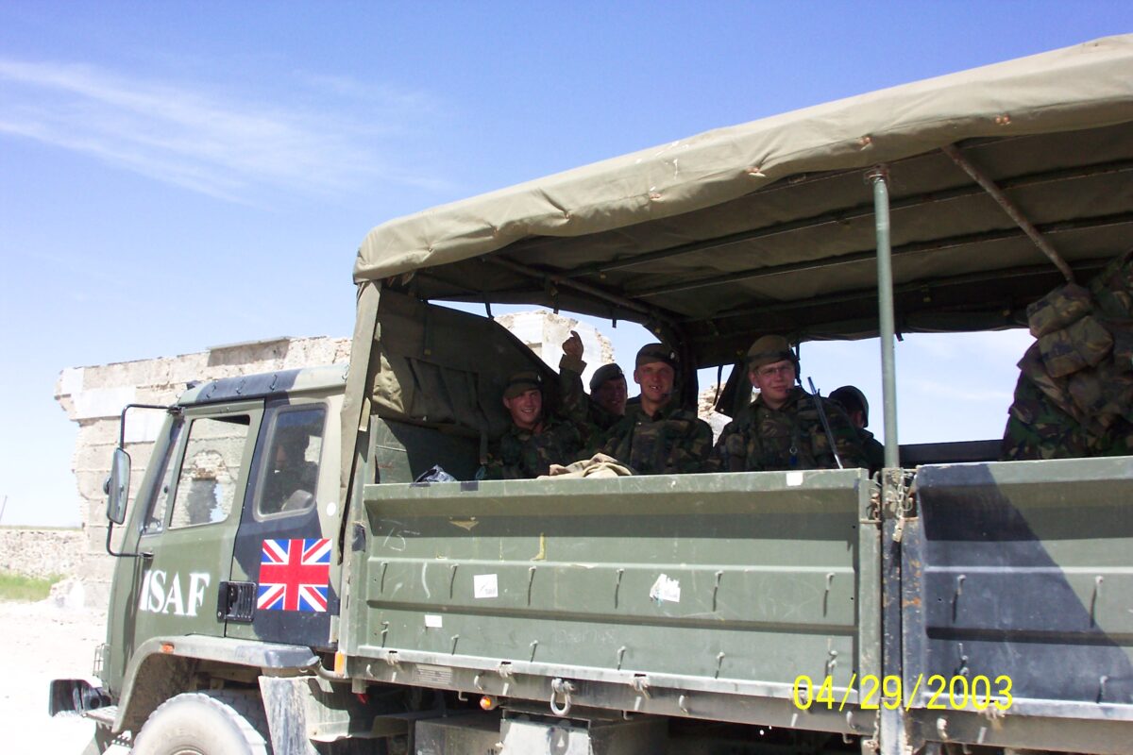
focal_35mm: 35
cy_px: 378
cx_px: 566
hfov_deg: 54.4
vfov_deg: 37.9
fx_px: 1101
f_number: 9.5
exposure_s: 1/90
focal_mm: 7.5
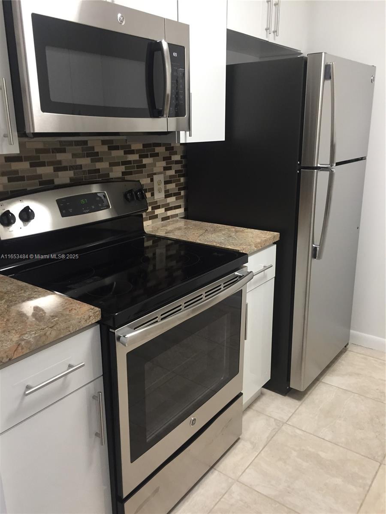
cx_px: 193
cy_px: 257
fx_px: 431
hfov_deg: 48.2
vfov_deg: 61.7
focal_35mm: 29
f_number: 2.2
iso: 100
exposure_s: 1/30
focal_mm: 4.15
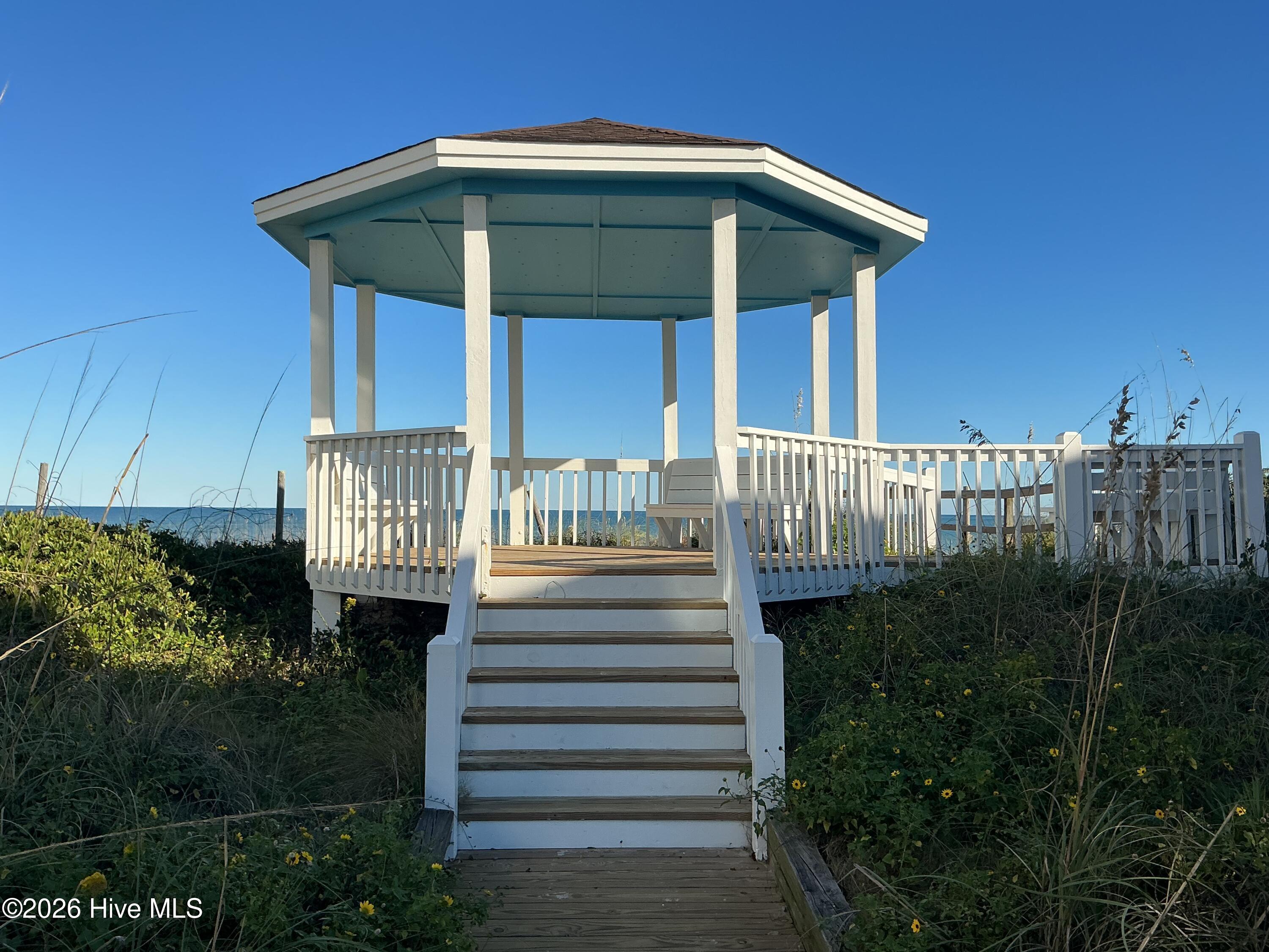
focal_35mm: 29
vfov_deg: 48.2
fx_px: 1063
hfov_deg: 61.7
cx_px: 634
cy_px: 476
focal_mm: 3
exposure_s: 1/2320
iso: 25
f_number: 1.8
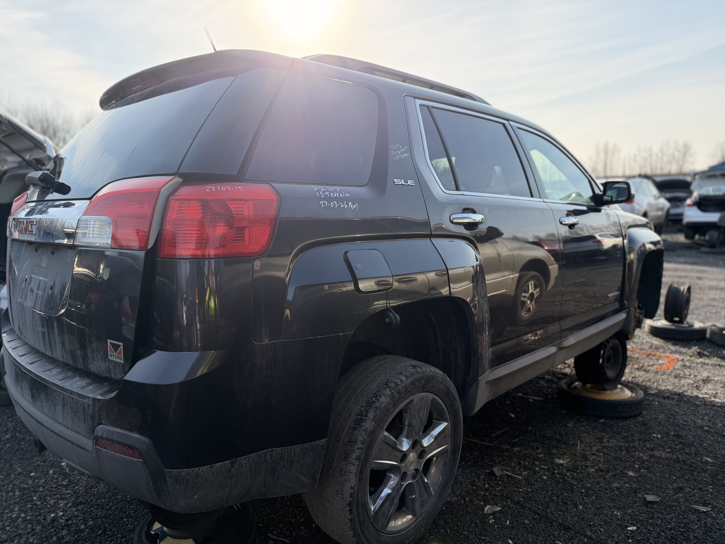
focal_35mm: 24
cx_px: 362
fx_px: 503
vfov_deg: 56.8
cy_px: 272
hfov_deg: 71.6
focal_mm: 6.76
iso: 100
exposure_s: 1/2232
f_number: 1.78
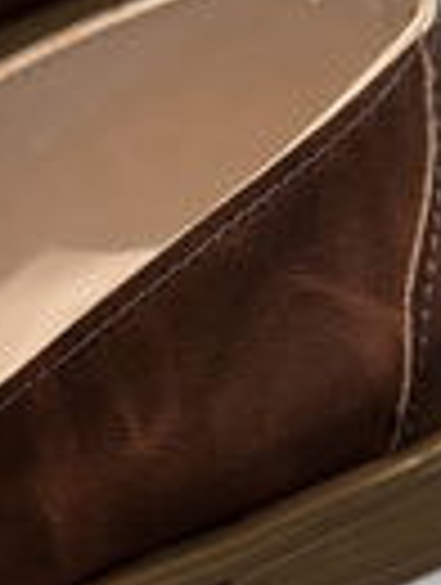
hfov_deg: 6.8
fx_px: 3606
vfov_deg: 9.3
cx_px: -360
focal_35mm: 213
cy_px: 137
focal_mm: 5.96
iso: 40
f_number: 1.6
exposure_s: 1/3413
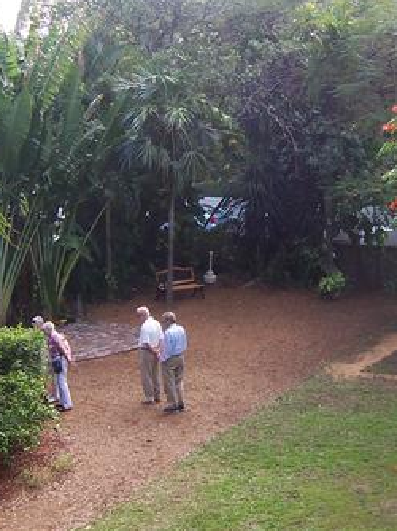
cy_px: 197
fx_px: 1056
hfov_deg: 21.2
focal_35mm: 69
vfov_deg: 28.1
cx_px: 283
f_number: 3
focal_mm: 6
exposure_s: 1/250
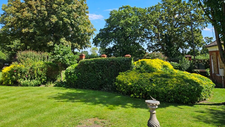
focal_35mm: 26
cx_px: 109
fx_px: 155
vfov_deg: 43.6
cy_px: 40
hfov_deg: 71.9
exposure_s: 1/1123
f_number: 1.8
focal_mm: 5.4
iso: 25
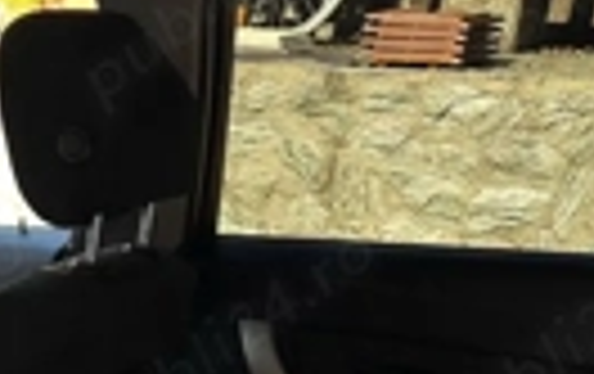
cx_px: -32
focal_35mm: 77
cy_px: 748
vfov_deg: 14.2
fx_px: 1249
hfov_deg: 25.2
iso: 100
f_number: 1.78
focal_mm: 6.86
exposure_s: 1/171
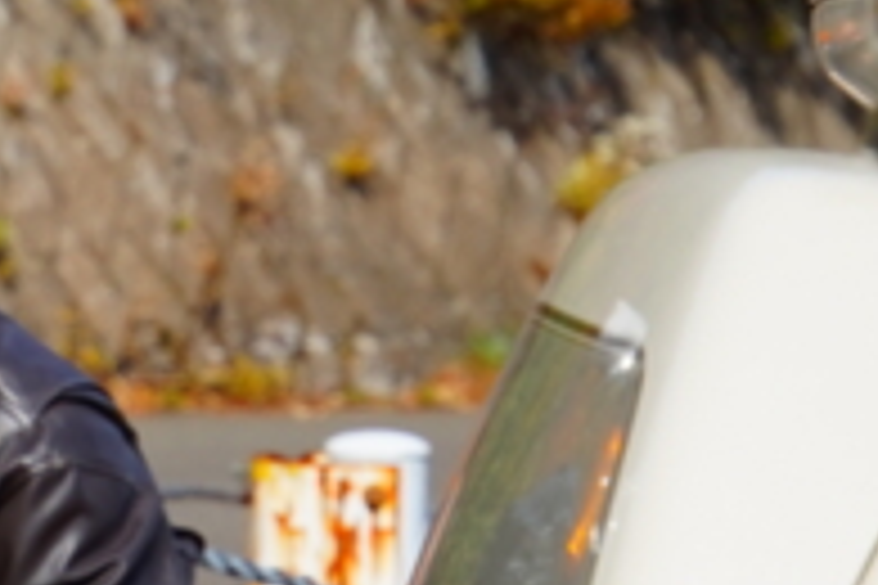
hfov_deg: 3.8
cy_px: 677
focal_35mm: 541
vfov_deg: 2.5
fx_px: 13193
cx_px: -36
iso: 100
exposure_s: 1/250
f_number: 10
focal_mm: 88
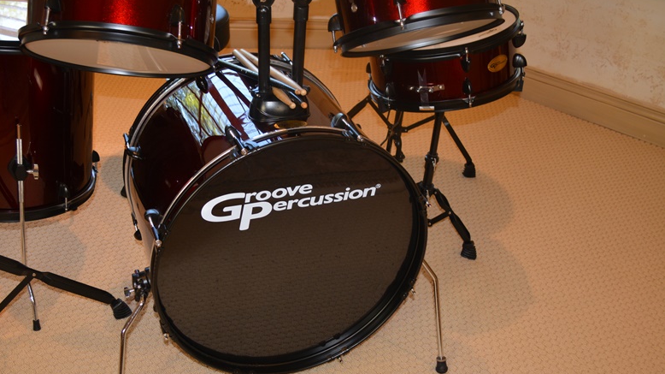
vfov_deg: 29.5
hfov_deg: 50.3
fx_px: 705
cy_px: 247
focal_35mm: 40
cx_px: 282
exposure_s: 1/80
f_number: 3.8
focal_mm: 22
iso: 400
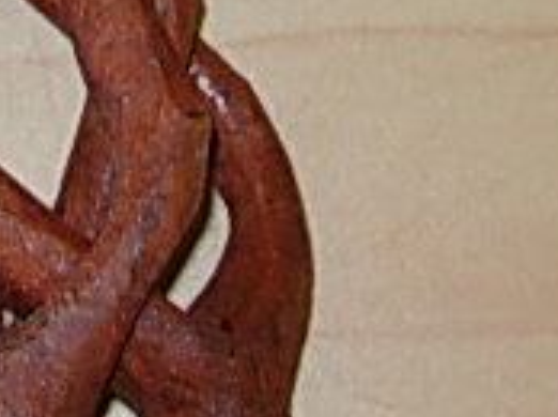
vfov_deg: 6.3
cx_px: -10
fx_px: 3606
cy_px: -549
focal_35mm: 224
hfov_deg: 8.8
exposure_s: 1/32
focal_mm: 6.3
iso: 50
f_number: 2.9
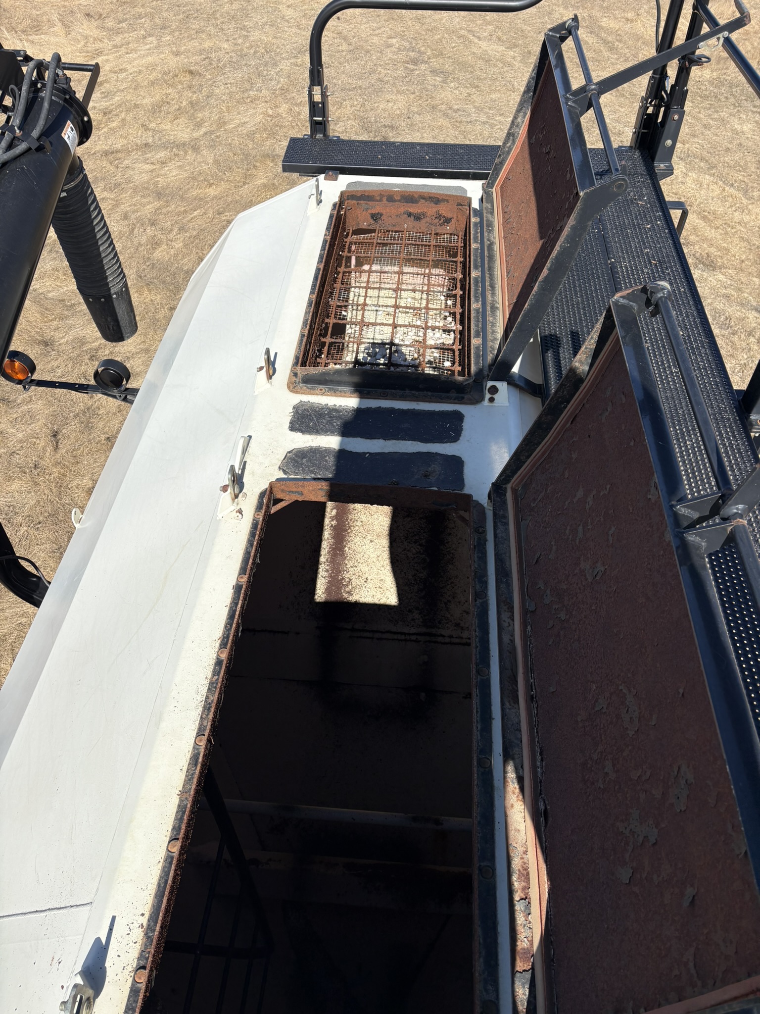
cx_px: 380
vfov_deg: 67.3
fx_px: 761
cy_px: 507
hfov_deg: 53.1
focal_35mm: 26
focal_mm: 5.96
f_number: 1.6
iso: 50
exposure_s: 1/4329
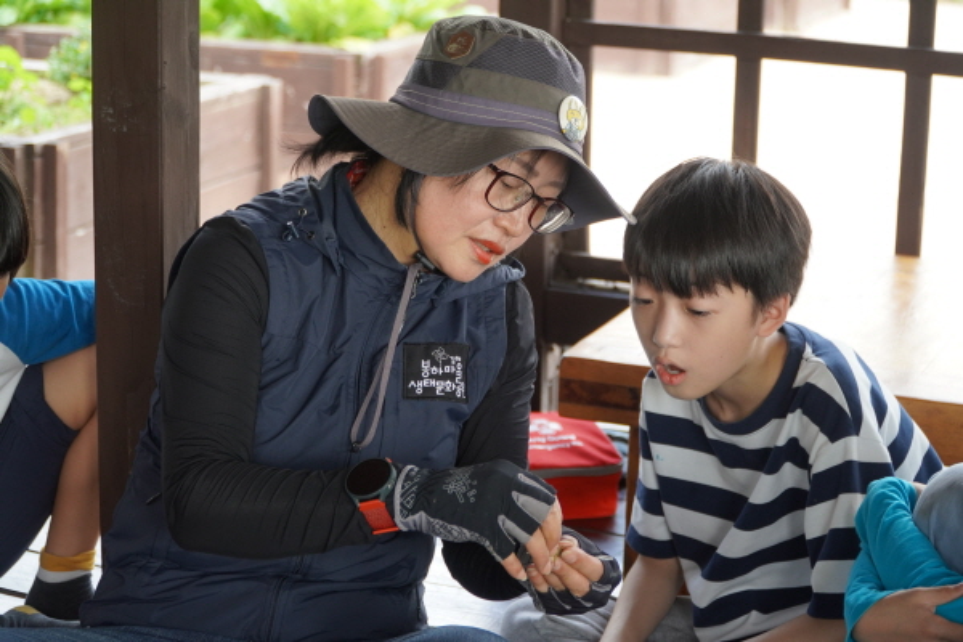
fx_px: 2207
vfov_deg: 16.6
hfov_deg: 24.6
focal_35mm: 82
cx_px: 482
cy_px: 321
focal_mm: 55
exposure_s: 1/160
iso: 400
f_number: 4
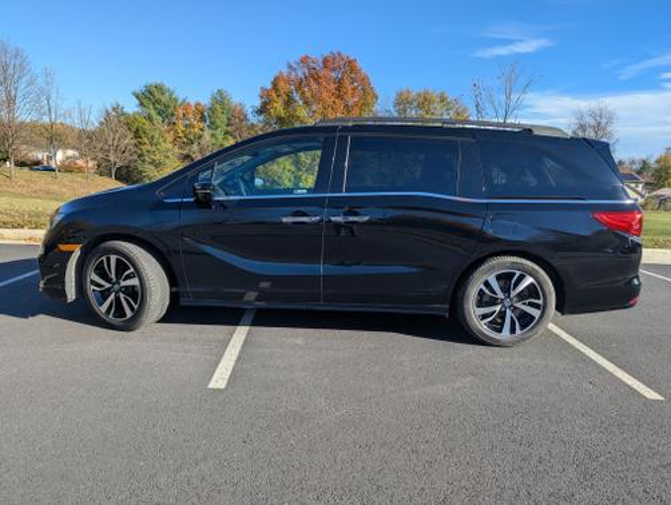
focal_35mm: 24
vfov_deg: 56.9
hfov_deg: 71.5
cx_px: 336
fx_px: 466
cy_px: 252
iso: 46
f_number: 1.85
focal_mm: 6.81
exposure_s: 1/1397
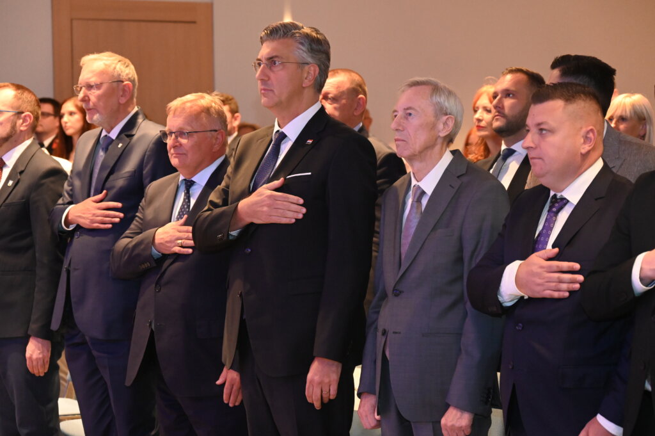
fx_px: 1691
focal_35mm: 93
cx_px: 328
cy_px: 218
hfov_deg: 21.9
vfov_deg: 14.7
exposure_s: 1/100
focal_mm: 93
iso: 9000
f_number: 6.3
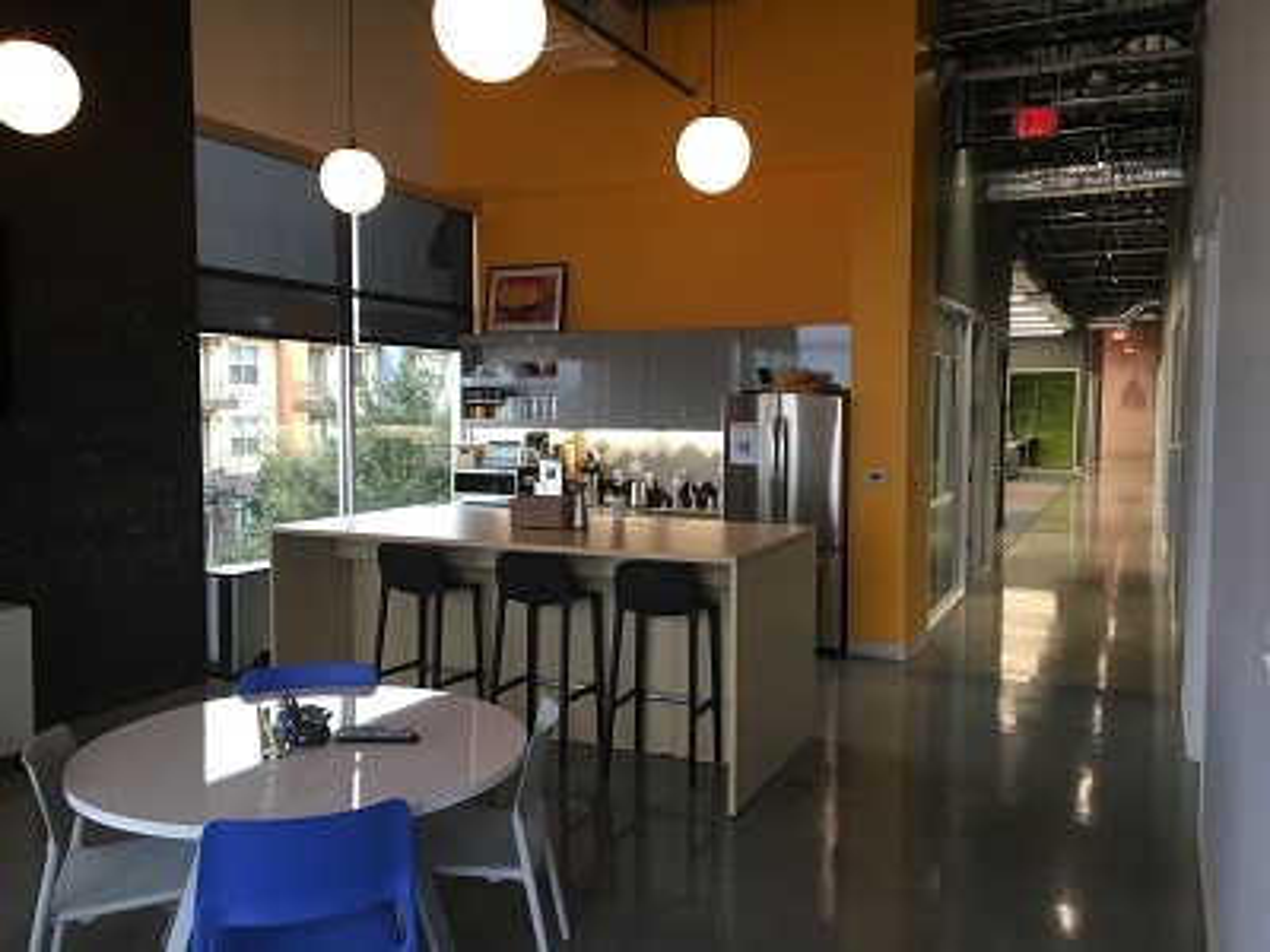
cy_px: 476
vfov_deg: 48.2
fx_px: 1064
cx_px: 635
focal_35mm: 29
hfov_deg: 61.7
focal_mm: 4.15
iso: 80
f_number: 2.2
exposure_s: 1/30
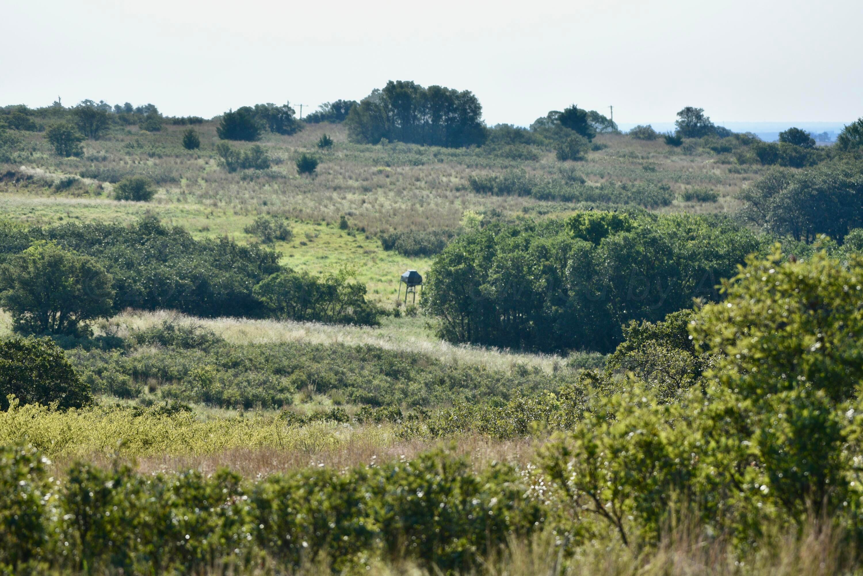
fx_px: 4796
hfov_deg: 10.3
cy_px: 288
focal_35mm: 200
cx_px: 432
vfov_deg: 6.9
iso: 400
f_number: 5.6
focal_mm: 200
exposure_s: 1/2000
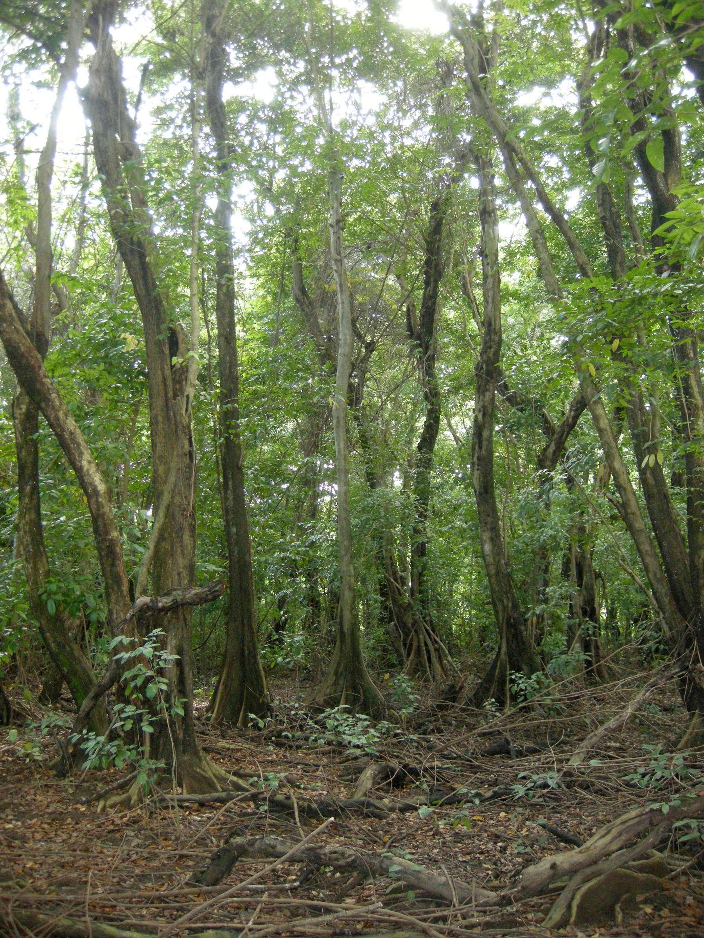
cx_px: 352
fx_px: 949
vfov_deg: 52.6
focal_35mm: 35
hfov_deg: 40.7
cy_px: 469
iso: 400
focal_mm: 7.5
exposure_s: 1/30
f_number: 2.7
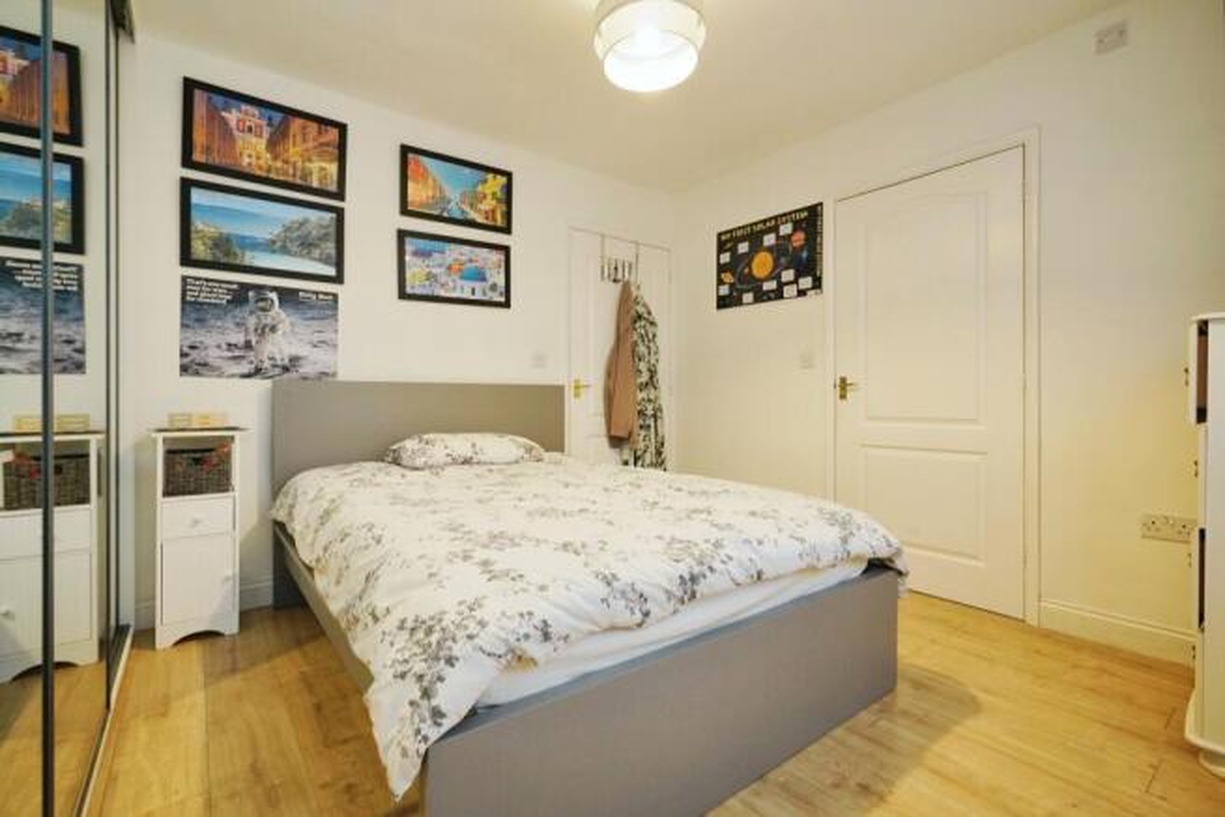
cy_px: 408
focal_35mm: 16
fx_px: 545
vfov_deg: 73.8
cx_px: 612
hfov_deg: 96.7
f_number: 8
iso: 2000
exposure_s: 1/10
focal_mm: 16
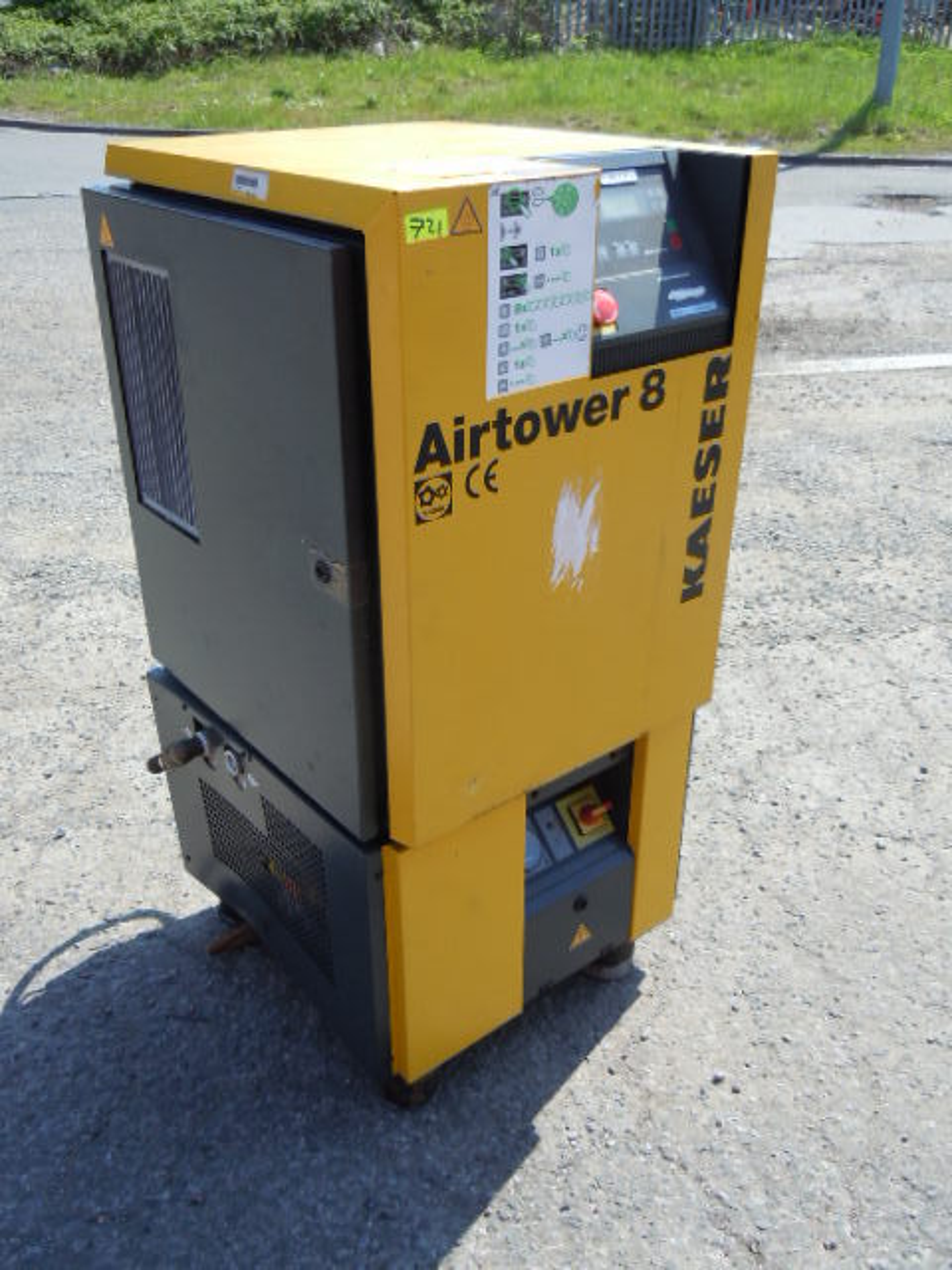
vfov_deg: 60.0
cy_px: 635
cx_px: 476
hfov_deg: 46.8
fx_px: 1100
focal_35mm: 30
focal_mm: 5.4
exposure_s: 1/400
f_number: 3.5
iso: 100
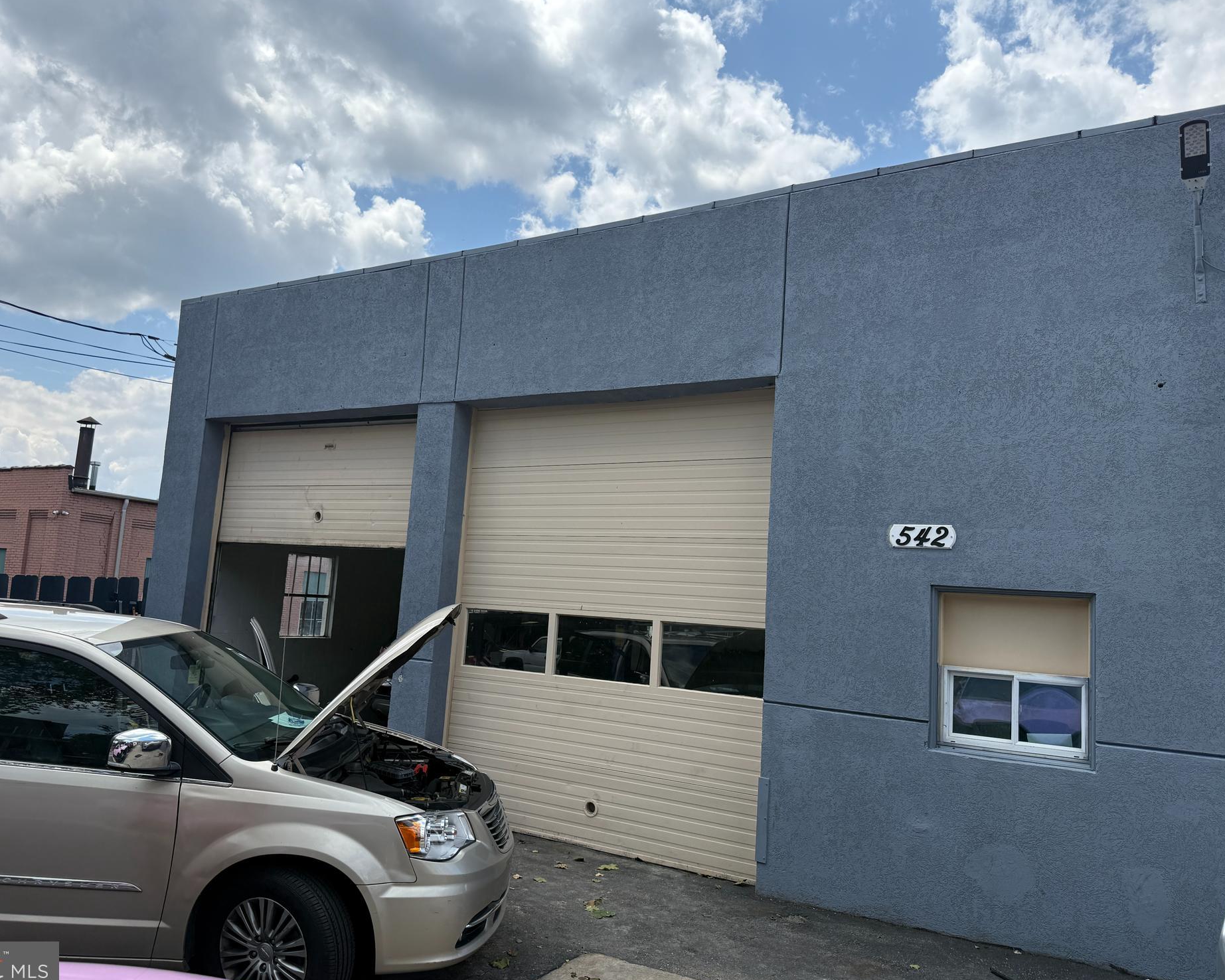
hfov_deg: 66.0
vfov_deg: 54.9
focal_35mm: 26
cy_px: 486
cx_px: 573
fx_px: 943
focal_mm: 6.76
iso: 80
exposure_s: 1/5319
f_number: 1.78
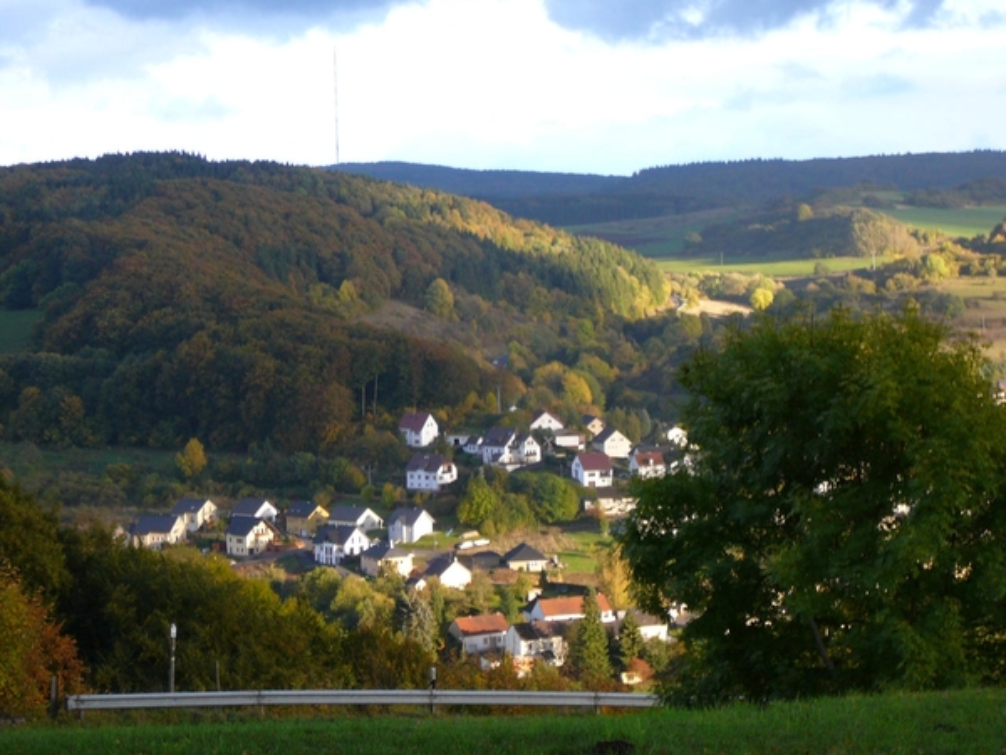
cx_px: 503
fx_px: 2383
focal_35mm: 82
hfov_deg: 23.8
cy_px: 378
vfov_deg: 18.0
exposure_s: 1/50
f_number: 3.8
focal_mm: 12.2
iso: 100
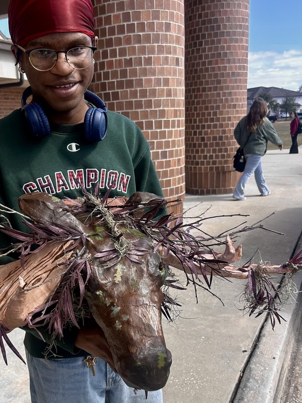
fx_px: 442
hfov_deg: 37.2
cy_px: 251
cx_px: 97
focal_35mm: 38
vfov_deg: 48.6
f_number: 1.5
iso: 50
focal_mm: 5.7
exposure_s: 1/1597
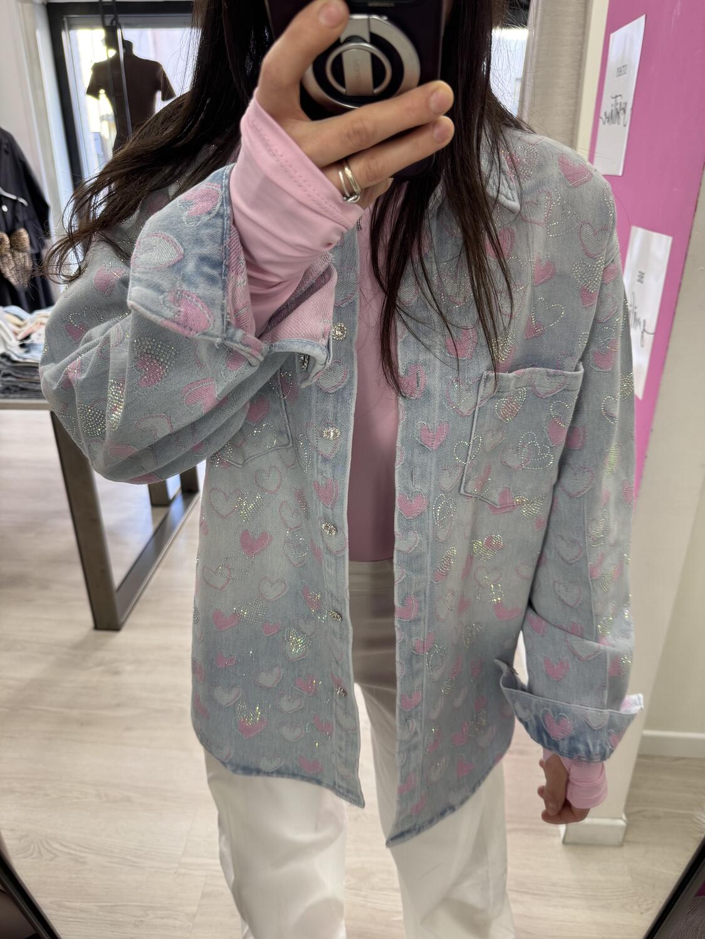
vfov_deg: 71.6
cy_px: 470
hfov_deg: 56.8
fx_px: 652
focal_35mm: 24
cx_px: 352
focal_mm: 6.76
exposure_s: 1/100
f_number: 1.78
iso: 125
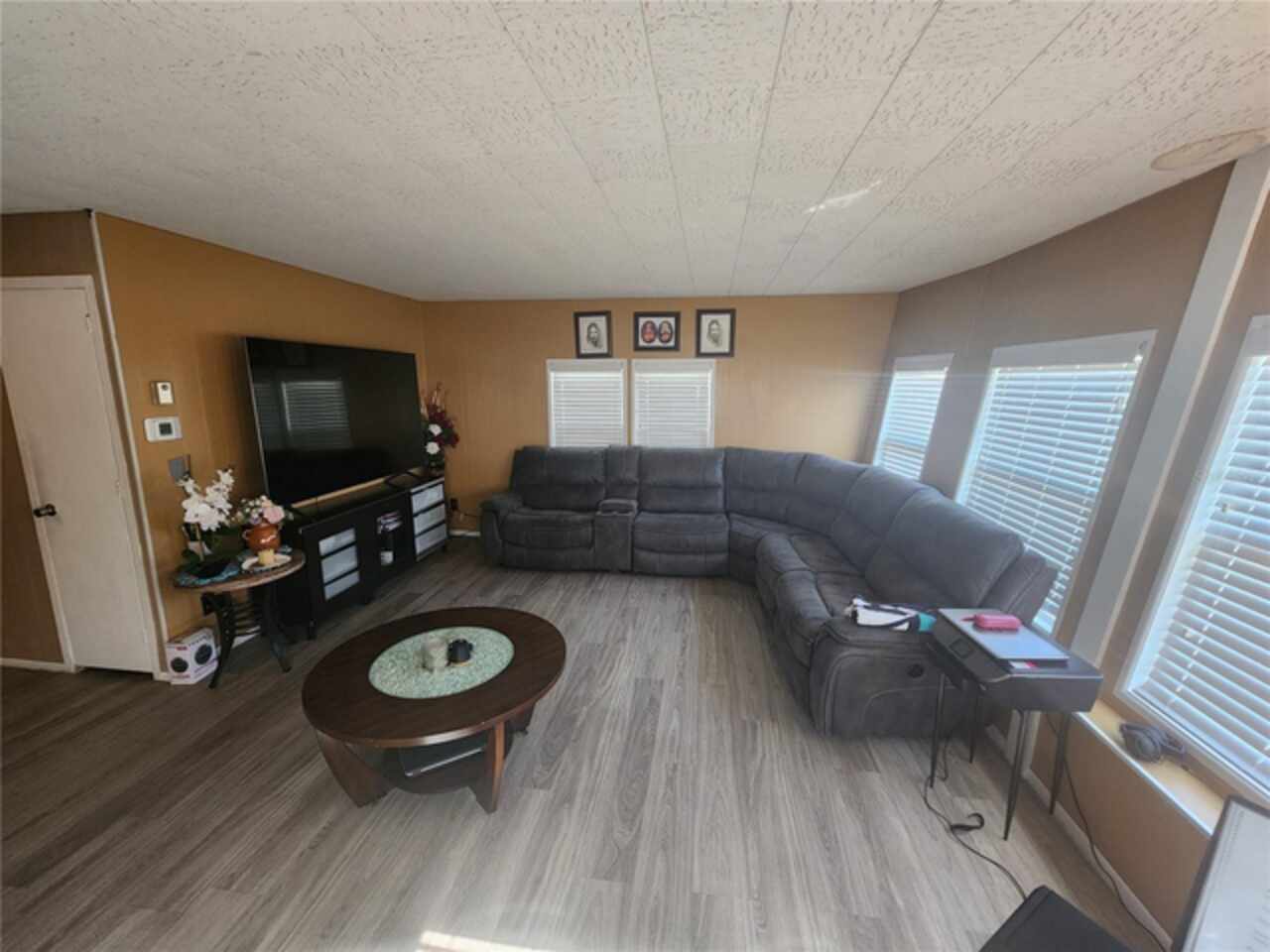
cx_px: 635
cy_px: 476
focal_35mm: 13
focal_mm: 2.2
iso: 320
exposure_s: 1/60
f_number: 2.2
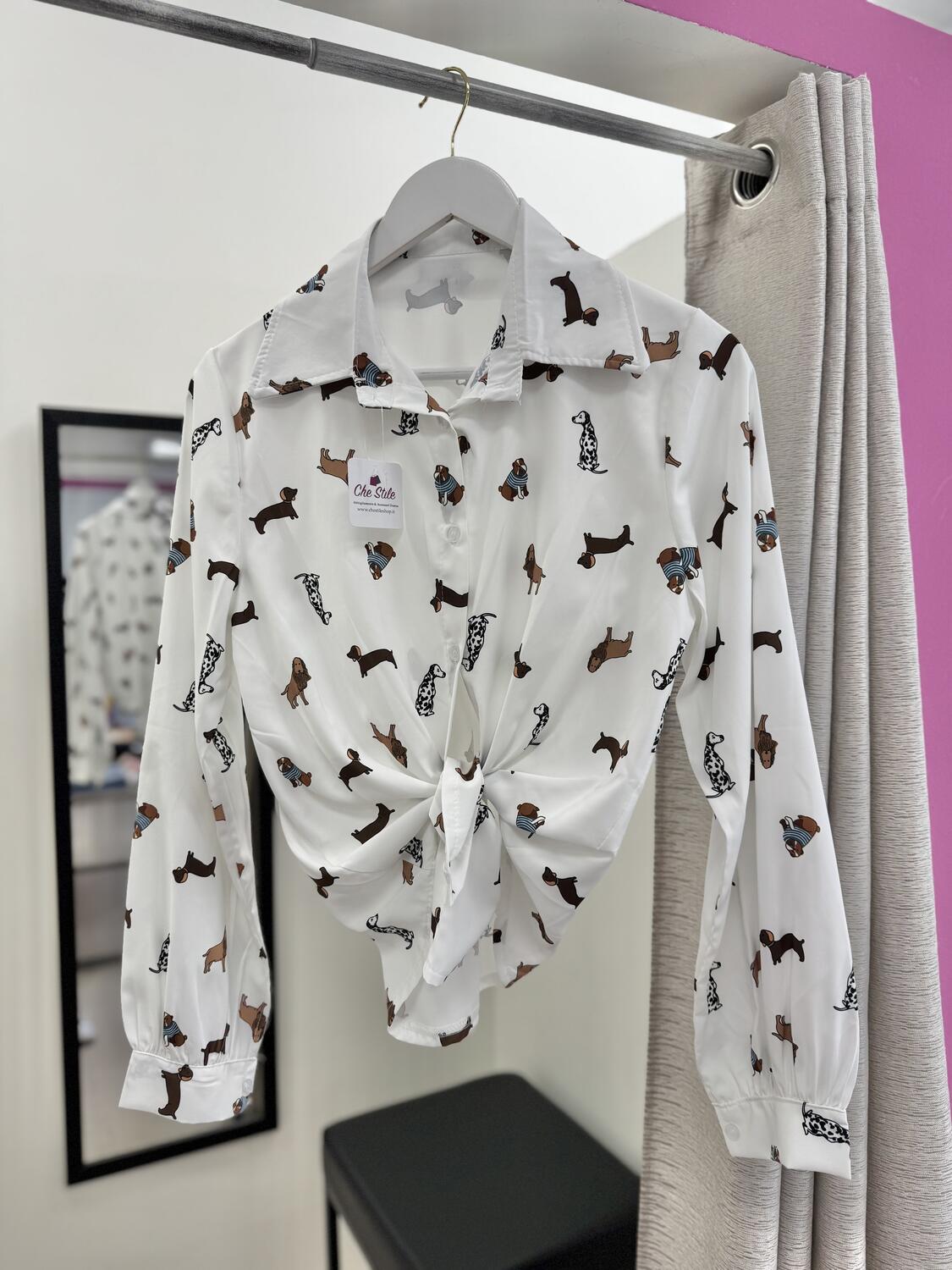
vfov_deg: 71.6
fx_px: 880
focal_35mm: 24
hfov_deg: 56.8
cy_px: 635
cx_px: 476
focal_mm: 6.76
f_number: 1.78
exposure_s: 1/121
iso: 64
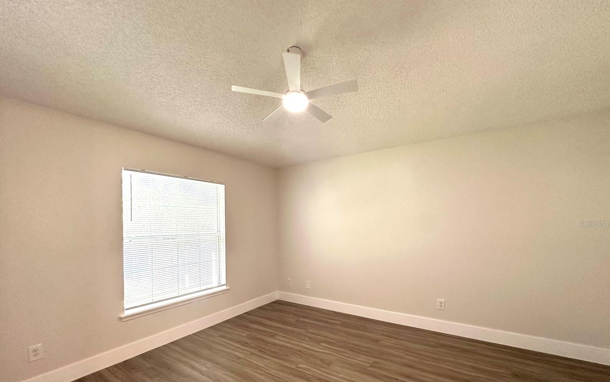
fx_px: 249
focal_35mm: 15
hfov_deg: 101.5
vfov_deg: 74.2
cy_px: 224
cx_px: 307
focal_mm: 2.22
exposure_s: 1/120
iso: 200
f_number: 2.2
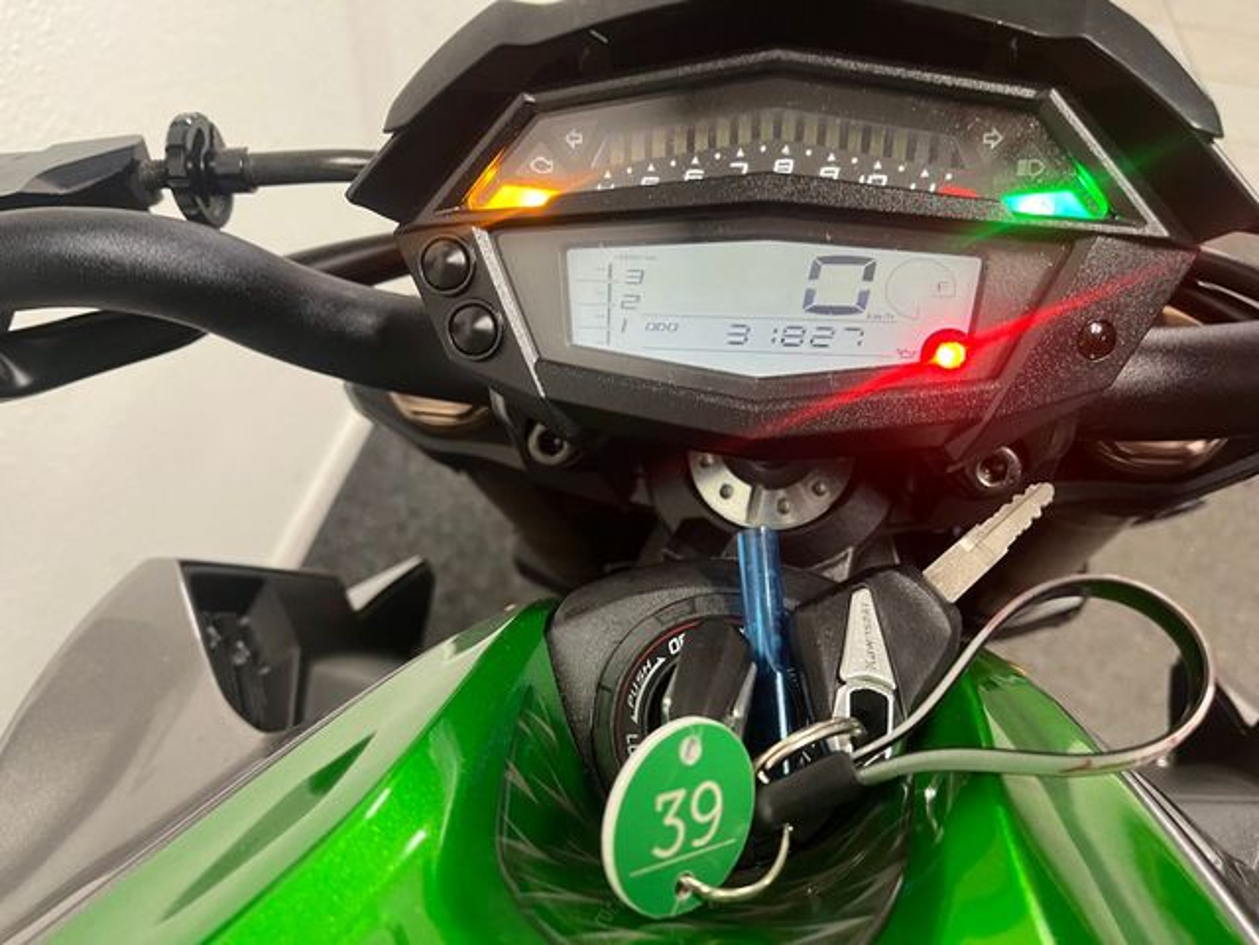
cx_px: 630
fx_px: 946
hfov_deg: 67.3
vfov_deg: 53.1
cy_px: 472
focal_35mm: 26
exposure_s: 1/50
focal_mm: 5.1
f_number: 1.6
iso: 200
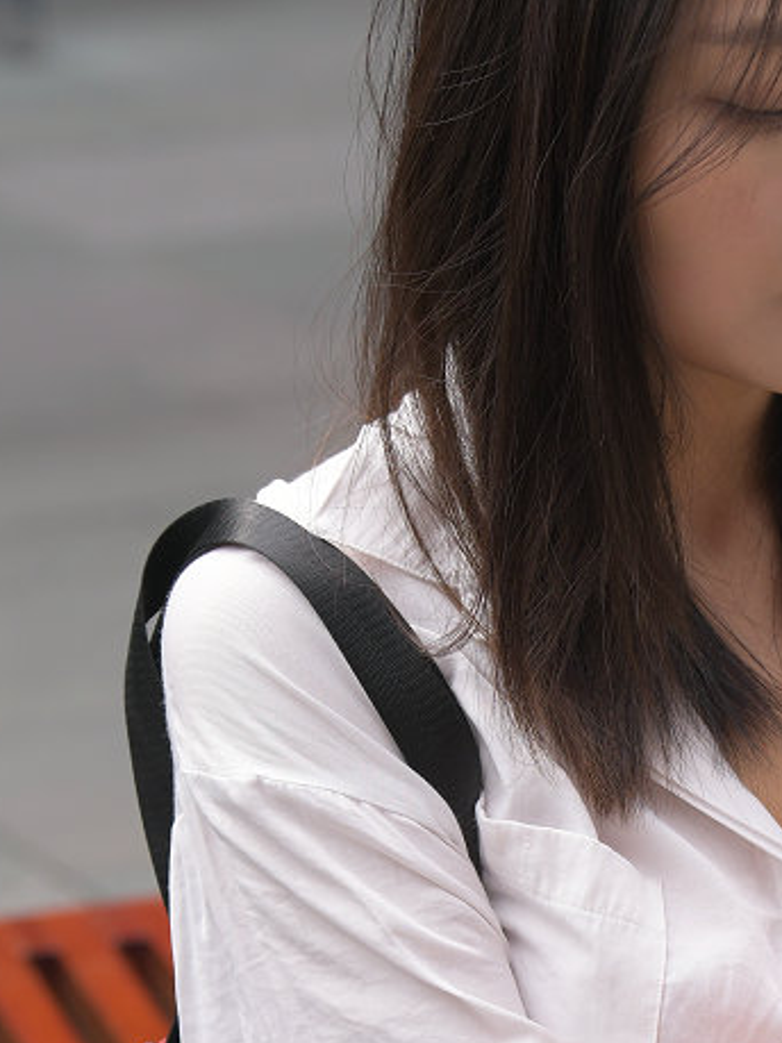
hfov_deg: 7.5
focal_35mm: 198
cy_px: 1023
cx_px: 807
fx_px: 5967
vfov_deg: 9.9
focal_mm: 70
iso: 320
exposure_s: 1/1000
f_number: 4
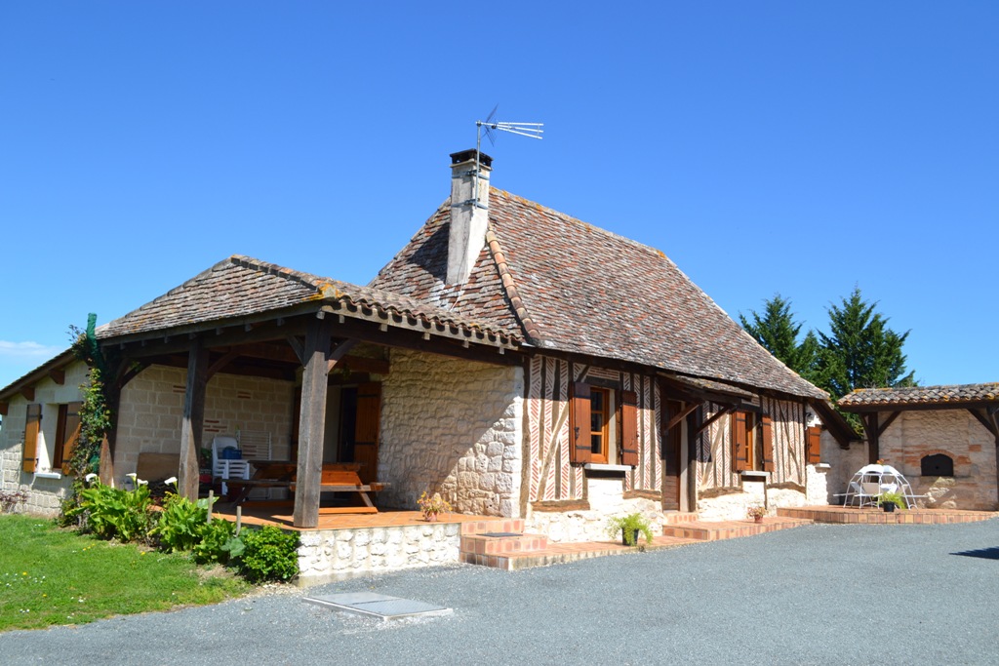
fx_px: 833
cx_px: 500
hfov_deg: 61.9
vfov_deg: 43.6
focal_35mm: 30
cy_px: 333
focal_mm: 20
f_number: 8
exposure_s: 1/250
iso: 100
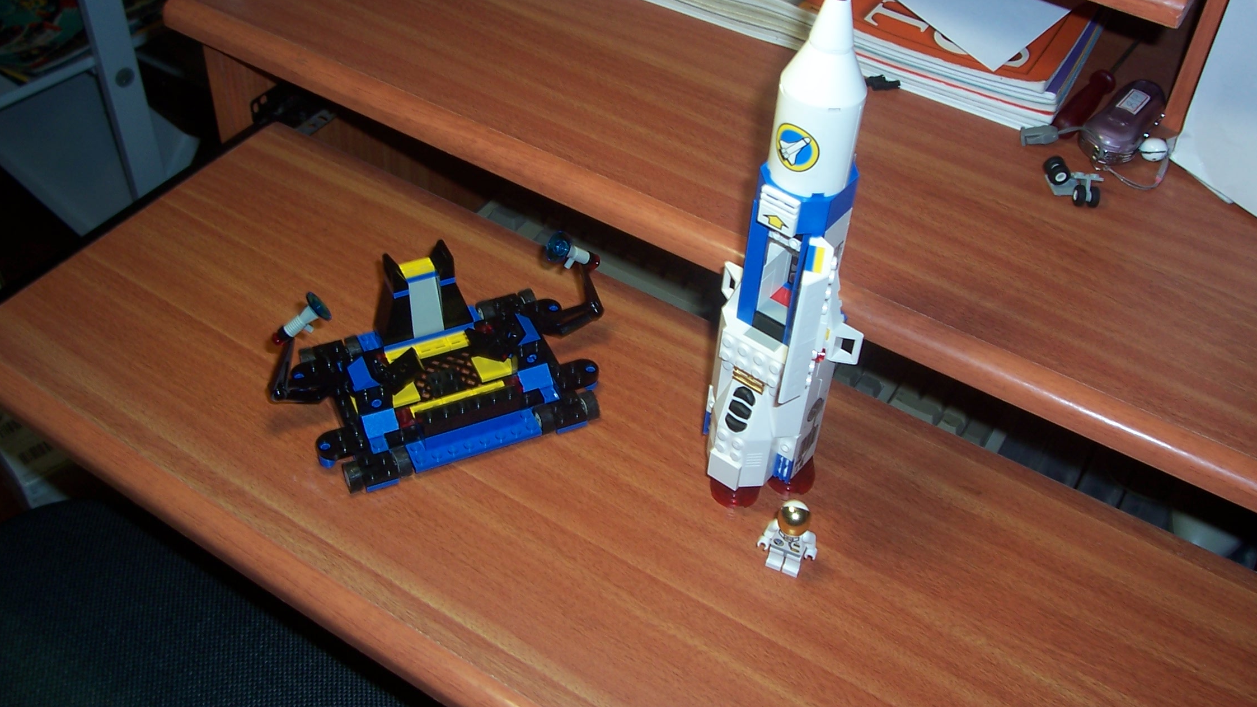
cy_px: 302
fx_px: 1266
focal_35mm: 38
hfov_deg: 52.8
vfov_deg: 31.1
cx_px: 634
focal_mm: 5.6
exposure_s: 1/60
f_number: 2.7
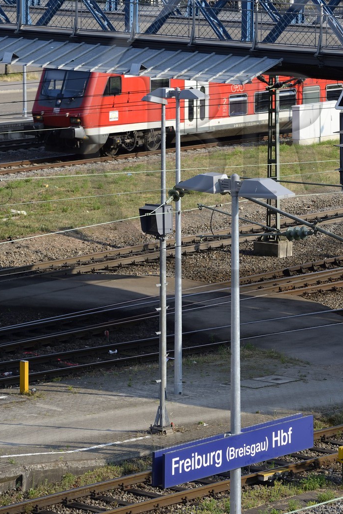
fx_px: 2543
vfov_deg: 11.5
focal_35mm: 178
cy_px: 134
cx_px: 234
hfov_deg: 7.7
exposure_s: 1/500
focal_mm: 116
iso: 200
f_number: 5.6
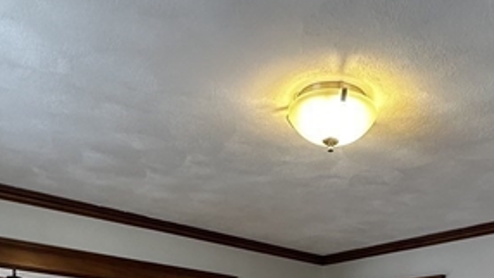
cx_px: 285
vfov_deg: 23.3
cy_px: 418
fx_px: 537
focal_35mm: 41
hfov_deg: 49.2
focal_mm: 2.22
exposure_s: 1/120
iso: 250
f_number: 2.2
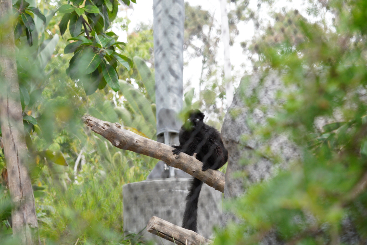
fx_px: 1377
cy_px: 122
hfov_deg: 15.2
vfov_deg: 10.2
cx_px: 184
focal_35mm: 135
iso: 320
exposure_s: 1/60
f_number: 6.3
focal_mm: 90
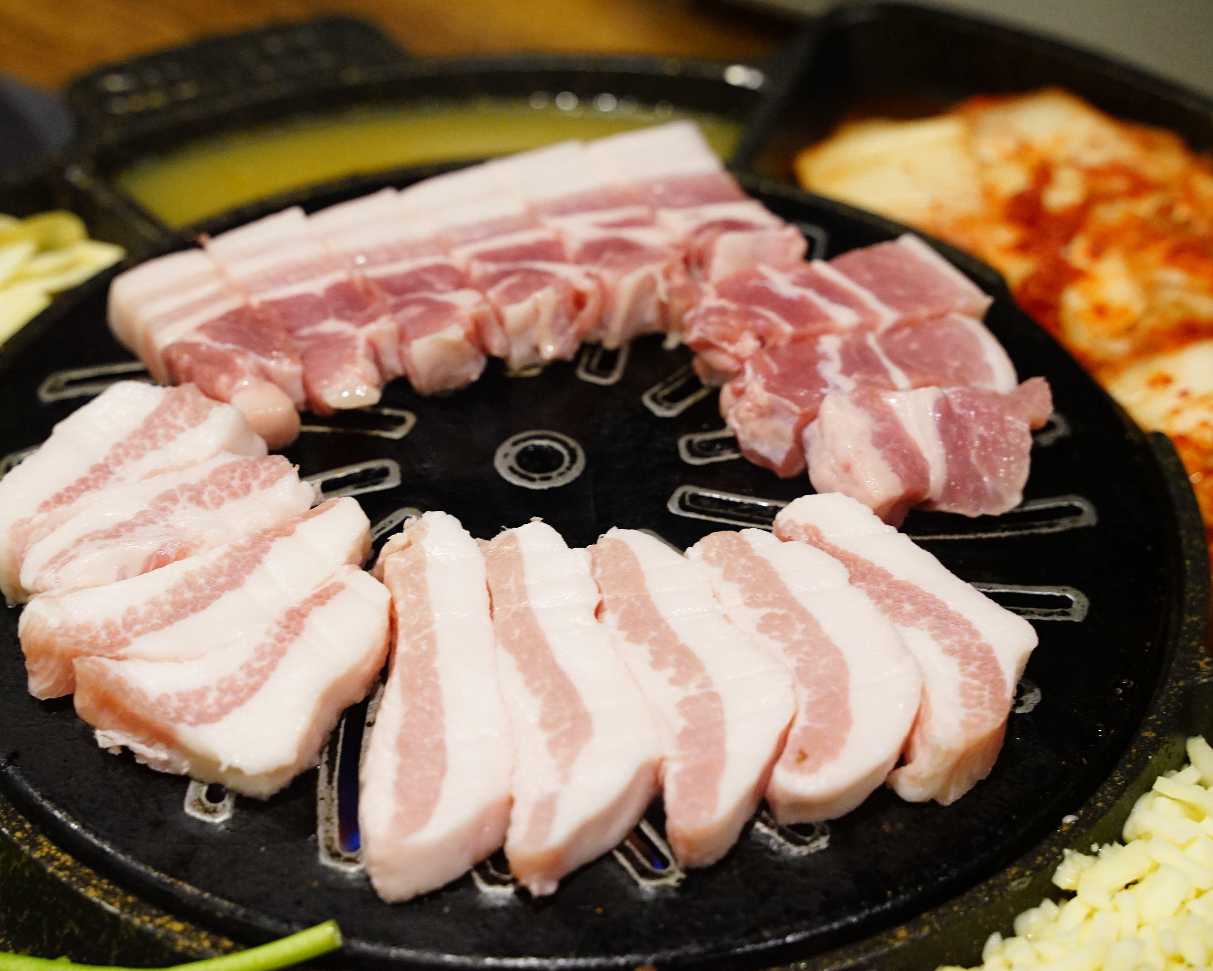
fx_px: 3051
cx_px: 540
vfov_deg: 18.1
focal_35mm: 85
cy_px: 485
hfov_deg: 22.5
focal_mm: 75
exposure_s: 1/80
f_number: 5
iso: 5000
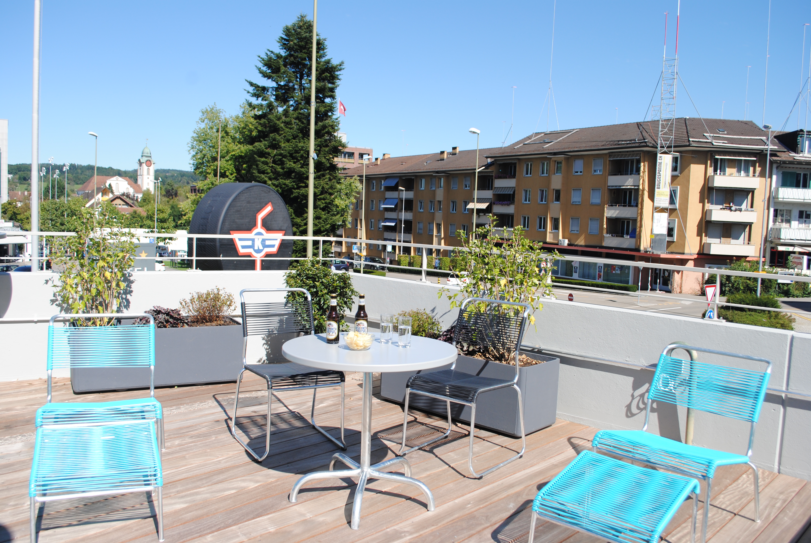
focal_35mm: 30
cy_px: 272
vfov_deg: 43.7
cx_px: 406
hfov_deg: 61.9
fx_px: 677
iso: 100
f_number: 7.1
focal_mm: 20
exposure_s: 1/400
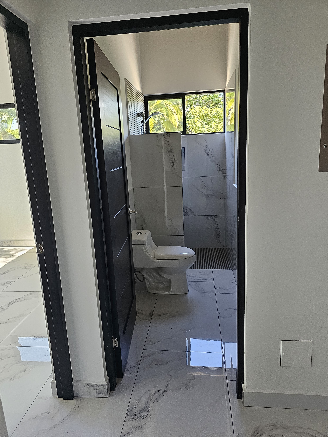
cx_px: 164
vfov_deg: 73.9
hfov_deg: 58.9
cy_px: 218
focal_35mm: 23
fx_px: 291
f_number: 1.7
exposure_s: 1/359
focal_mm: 6.3
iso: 500
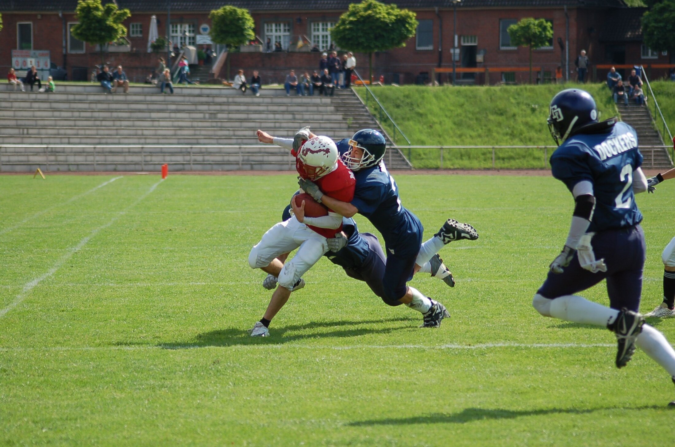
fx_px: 3088
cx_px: 338
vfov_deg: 8.3
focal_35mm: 165
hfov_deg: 12.5
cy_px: 224
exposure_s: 1/1000
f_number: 4.5
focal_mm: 110
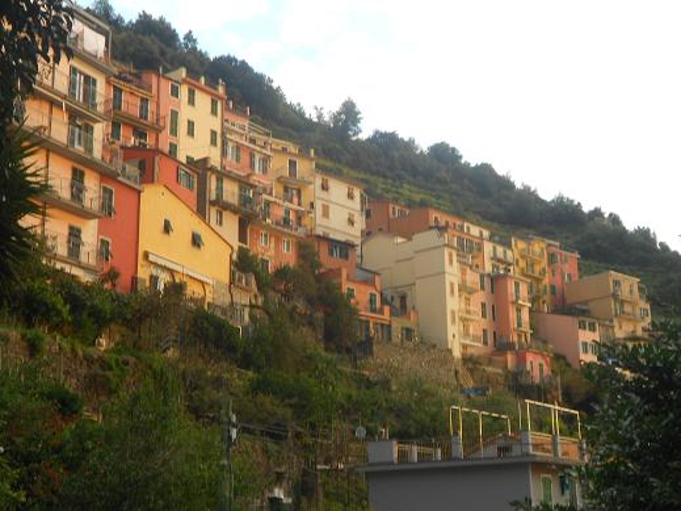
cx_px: 340
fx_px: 964
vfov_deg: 29.7
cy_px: 256
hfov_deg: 38.9
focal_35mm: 49
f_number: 4.5
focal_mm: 8.8
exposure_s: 1/40
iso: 80
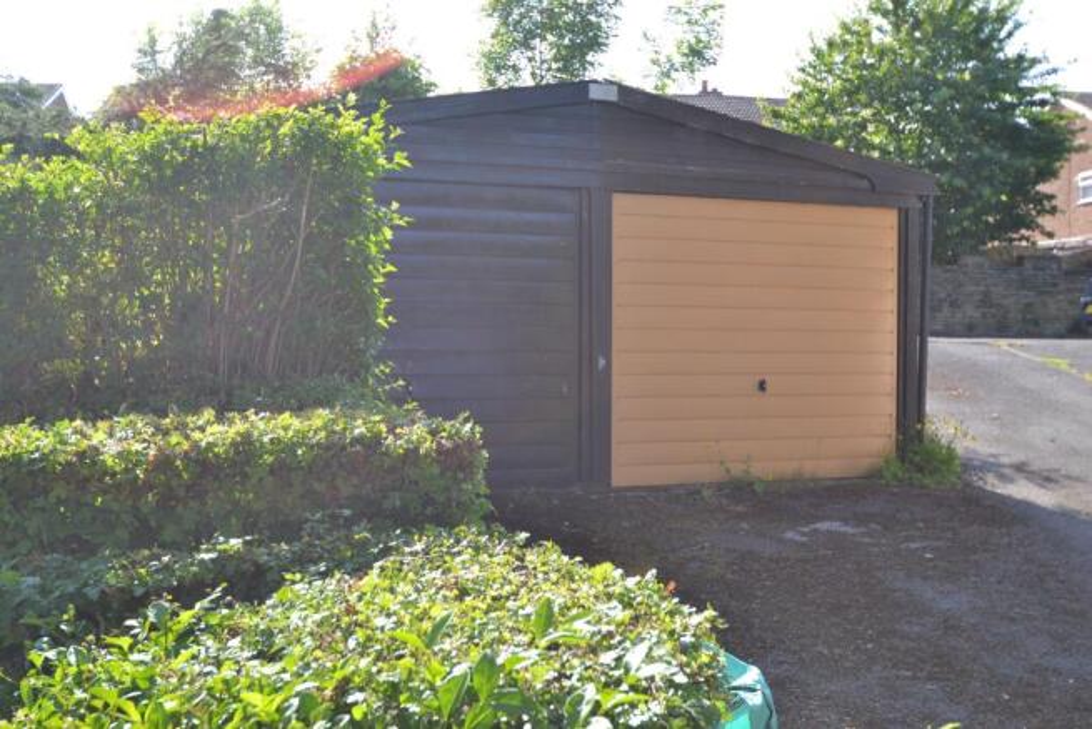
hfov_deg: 53.1
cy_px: 364
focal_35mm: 36
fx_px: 1092
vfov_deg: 36.9
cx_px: 546
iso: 140
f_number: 5.6
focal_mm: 24
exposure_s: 1/125
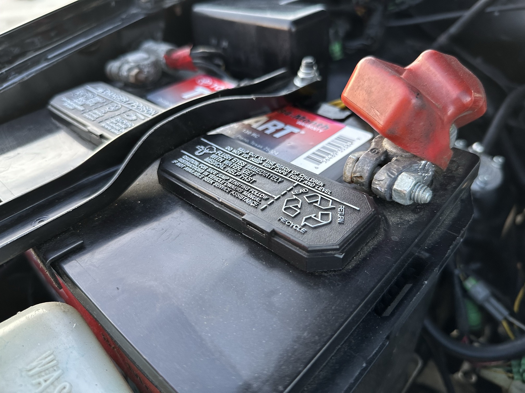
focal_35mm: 24
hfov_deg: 71.6
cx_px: 262
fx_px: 364
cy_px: 196
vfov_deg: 56.8
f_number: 1.78
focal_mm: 6.86
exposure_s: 1/60
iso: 250
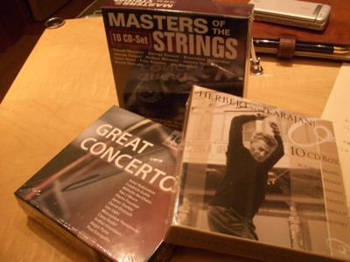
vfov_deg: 40.7
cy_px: 131
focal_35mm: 35
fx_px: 354
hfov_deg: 52.6
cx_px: 175
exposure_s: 1/20
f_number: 2.6
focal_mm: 5.8
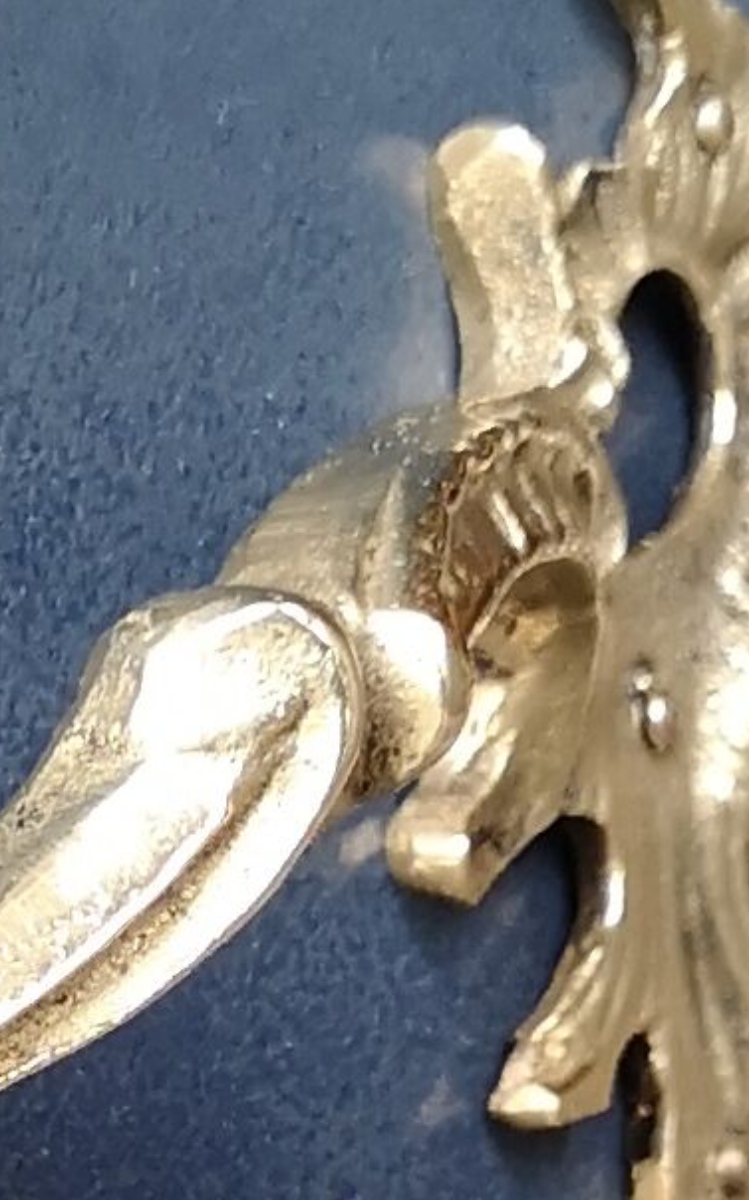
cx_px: -294
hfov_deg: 7.5
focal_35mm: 173
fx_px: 5656
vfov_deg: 11.5
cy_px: 1933
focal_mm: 3.95
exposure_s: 1/50
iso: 320
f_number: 1.8
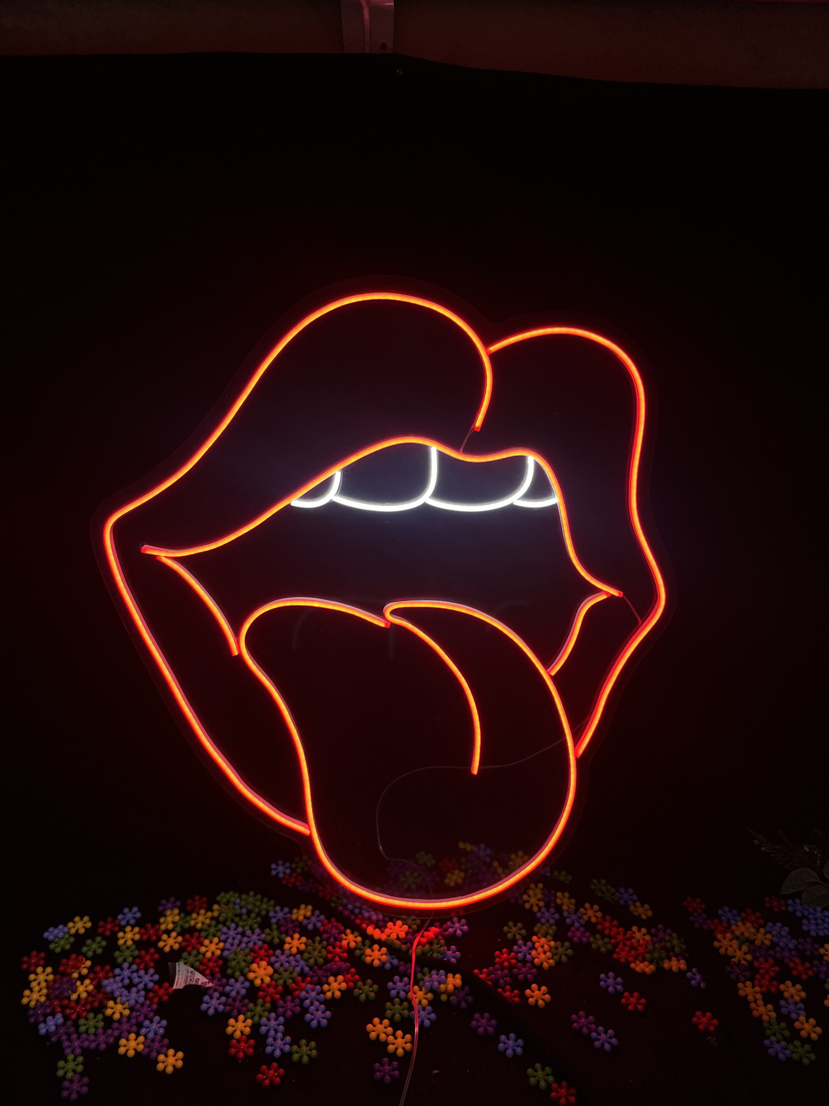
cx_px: 414
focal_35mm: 26
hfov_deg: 53.1
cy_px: 553
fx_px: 830
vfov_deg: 67.3
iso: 80
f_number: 1.6
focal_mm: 5.1
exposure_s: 1/100
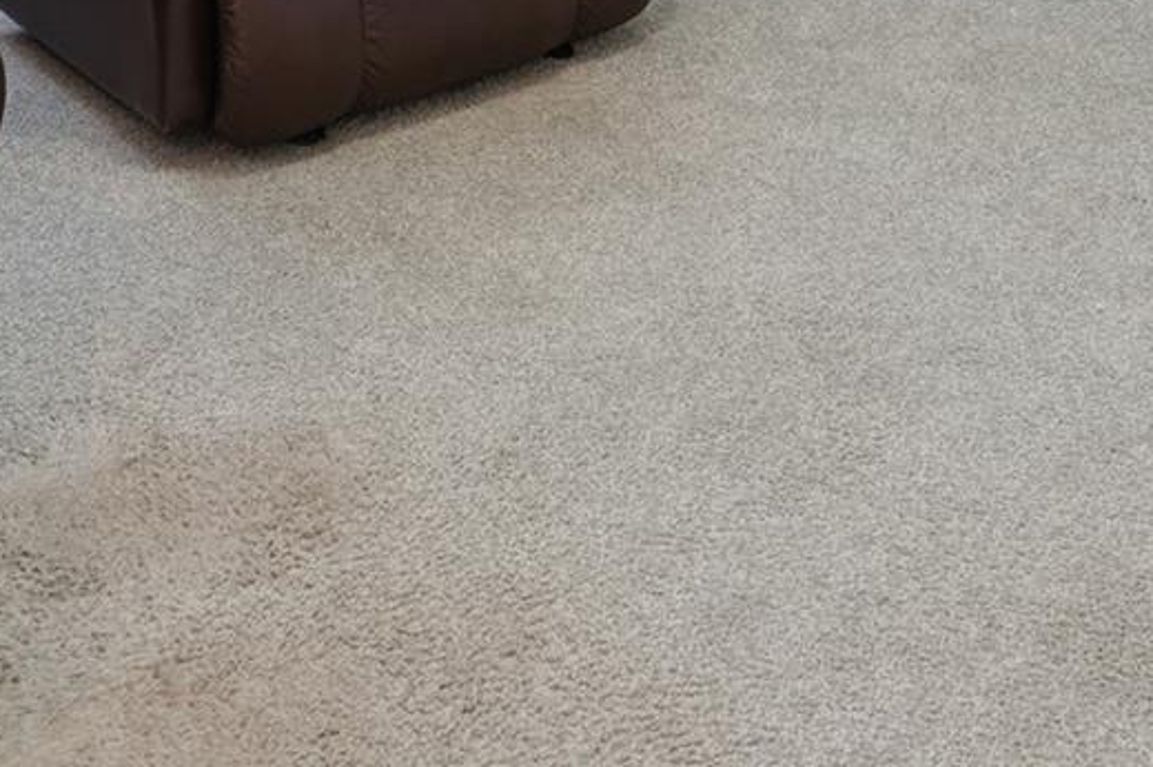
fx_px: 2144
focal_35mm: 67
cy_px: -682
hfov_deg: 30.0
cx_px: 694
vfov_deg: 16.4
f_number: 10
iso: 200
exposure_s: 1/4
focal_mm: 17
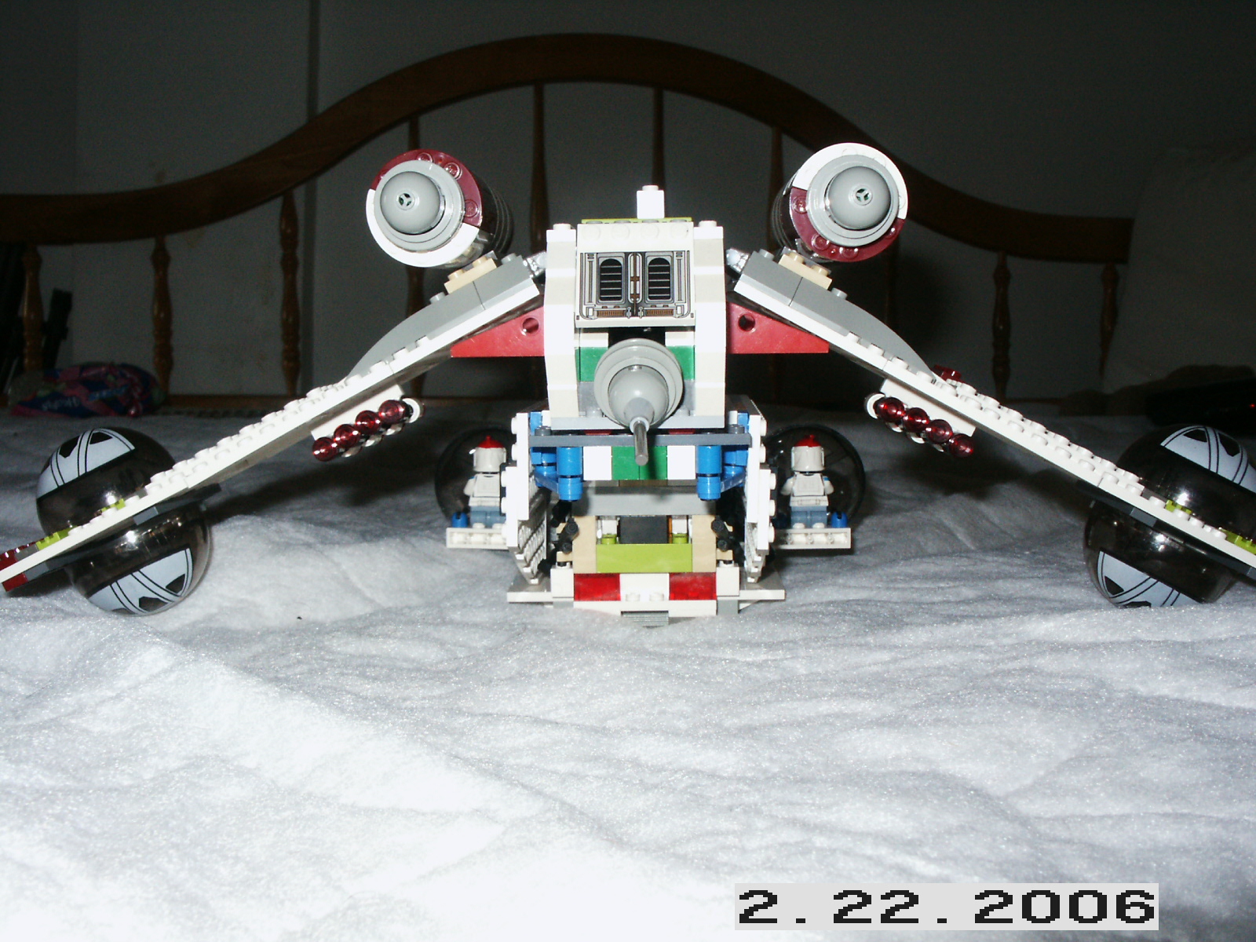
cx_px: 628
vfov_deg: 35.1
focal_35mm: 41
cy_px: 471
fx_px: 1488
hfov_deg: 45.8
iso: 200
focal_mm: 8.65
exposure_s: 1/45
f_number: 8
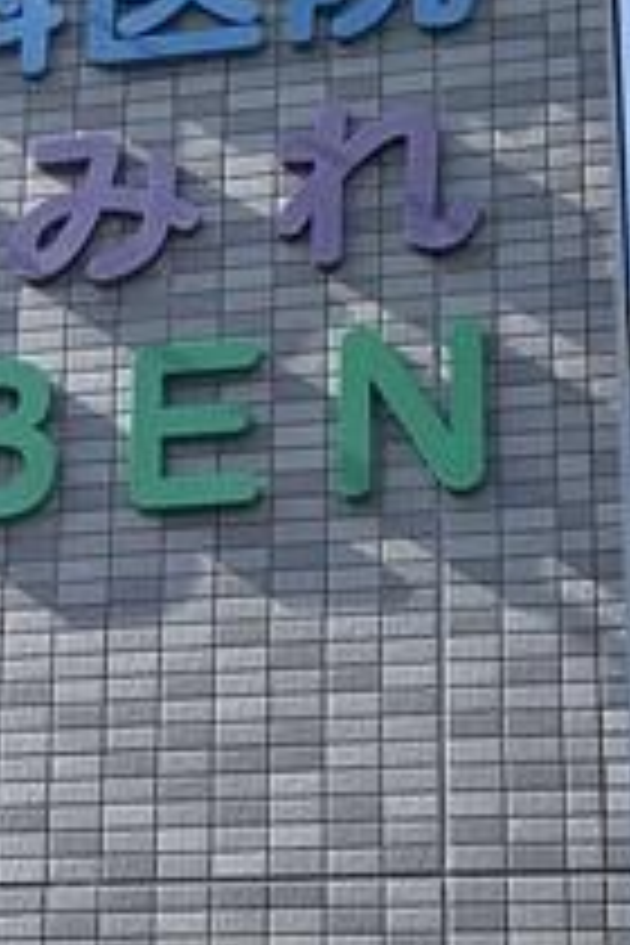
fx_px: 2257
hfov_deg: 14.9
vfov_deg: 22.9
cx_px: -284
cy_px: 63
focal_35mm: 86
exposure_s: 1/1250
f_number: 1.8
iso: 16
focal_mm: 3
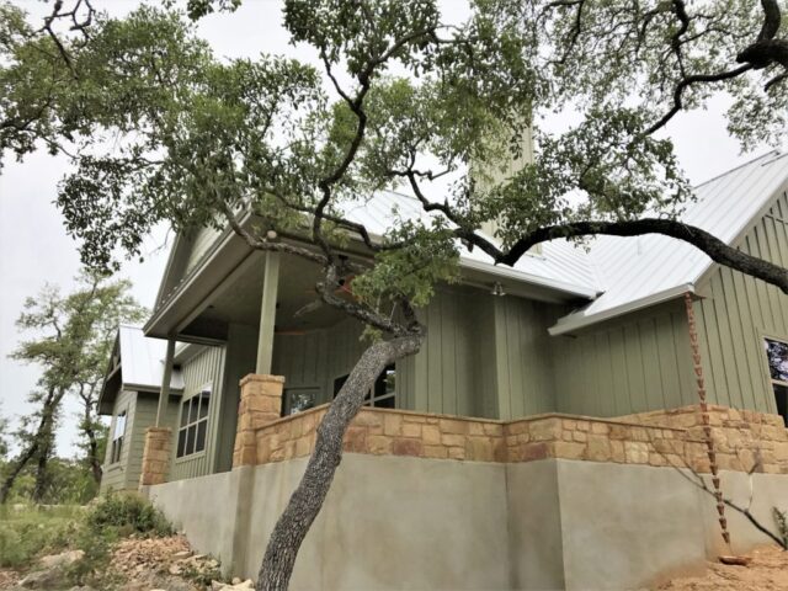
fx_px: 637
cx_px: 394
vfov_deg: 49.7
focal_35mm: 28
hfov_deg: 63.4
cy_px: 296
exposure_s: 1/2037
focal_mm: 3.99
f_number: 1.8
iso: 20
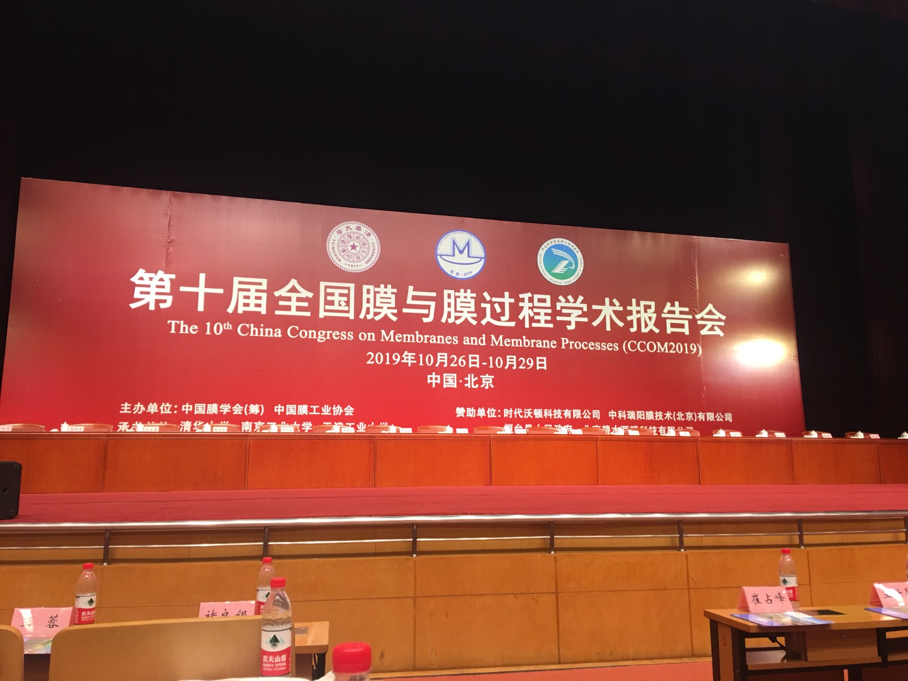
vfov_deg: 48.2
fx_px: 761
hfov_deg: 61.7
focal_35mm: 29
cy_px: 340
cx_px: 454
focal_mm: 4.15
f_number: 2.2
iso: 50
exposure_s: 1/33
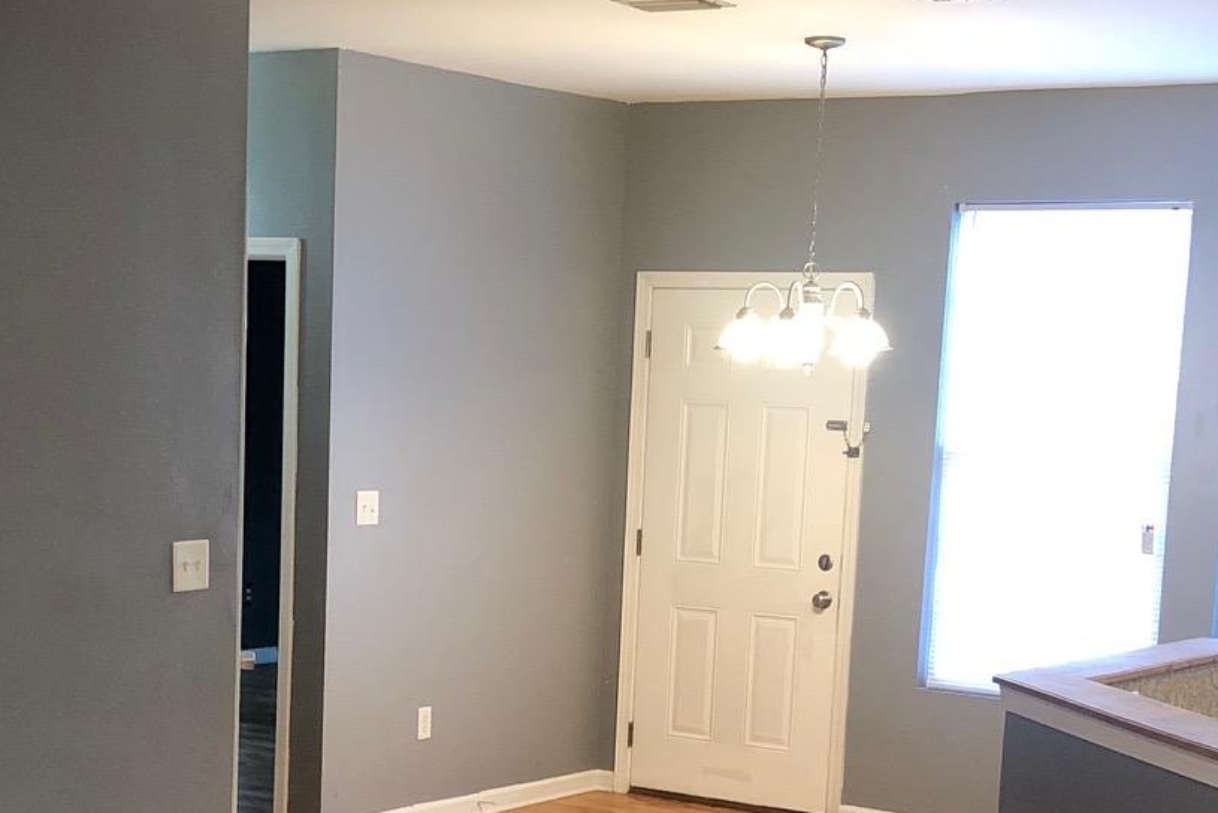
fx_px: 2437
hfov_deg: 28.0
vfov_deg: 18.6
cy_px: 762
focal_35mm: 72
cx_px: 529
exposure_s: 1/15
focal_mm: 3.99
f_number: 1.8
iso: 64
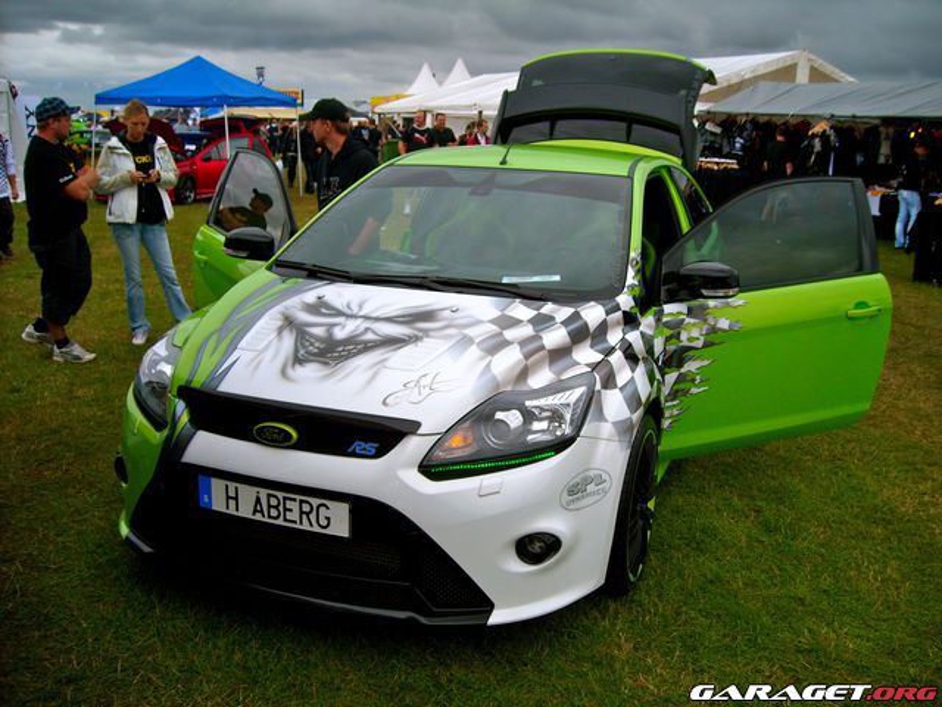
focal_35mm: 35
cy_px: 354
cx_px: 471
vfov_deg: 40.7
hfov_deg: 52.6
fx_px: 952
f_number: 5.6
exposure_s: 1/228
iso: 64
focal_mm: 5.7
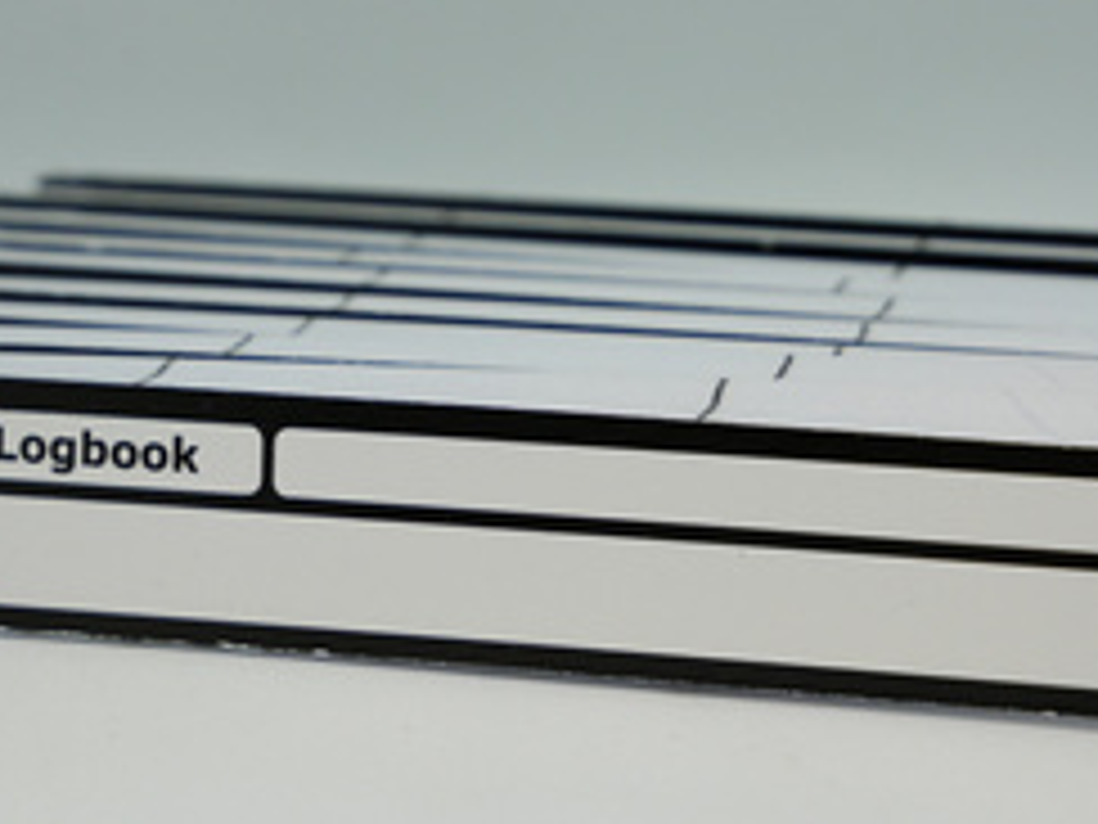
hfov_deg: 16.7
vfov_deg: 12.5
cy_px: 509
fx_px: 3743
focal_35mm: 118
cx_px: 522
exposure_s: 1/125
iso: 400
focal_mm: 32
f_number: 5.6
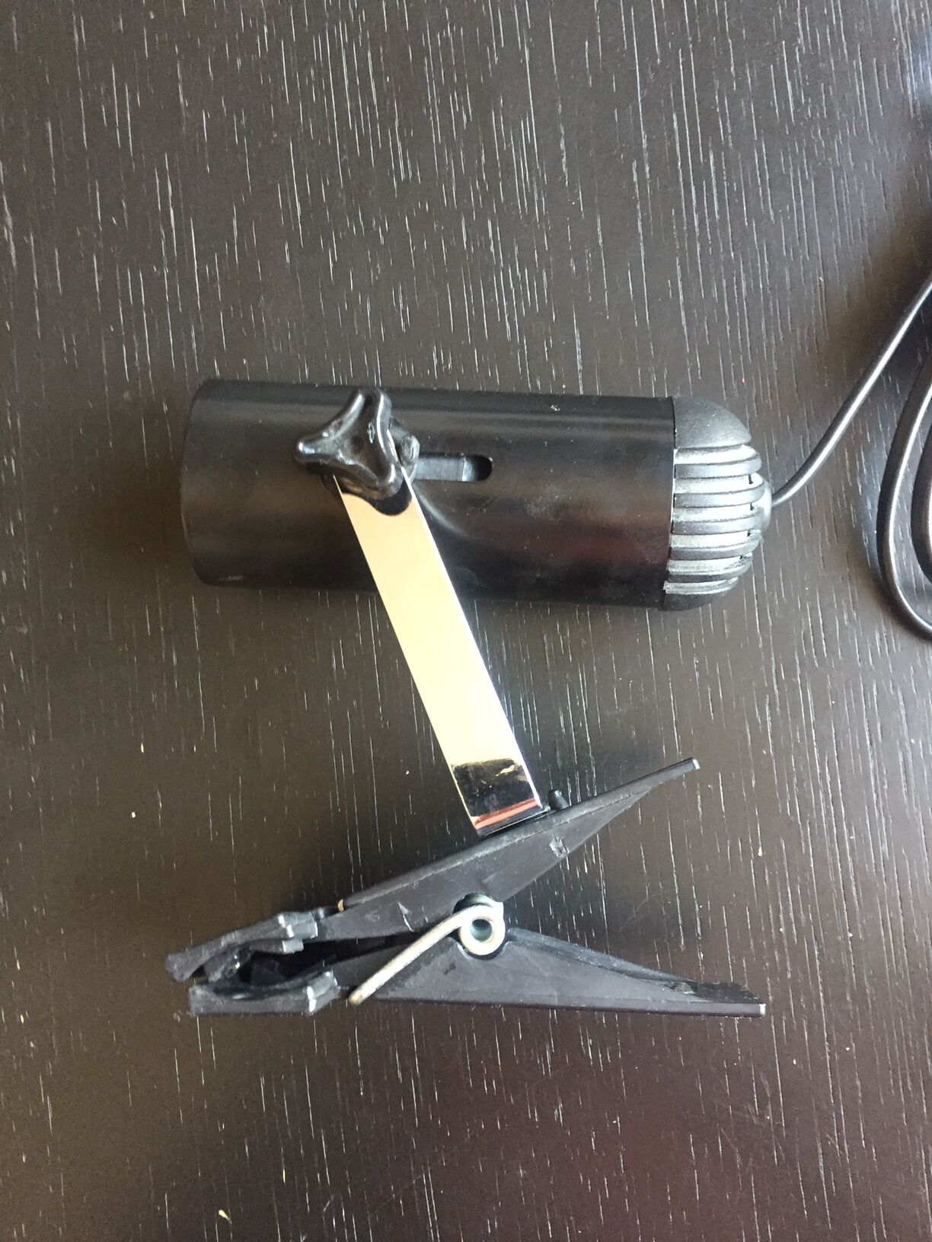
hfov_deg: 48.2
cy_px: 621
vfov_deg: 61.7
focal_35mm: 29
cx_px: 466
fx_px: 1041
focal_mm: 4.15
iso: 250
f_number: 2.2
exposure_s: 1/33
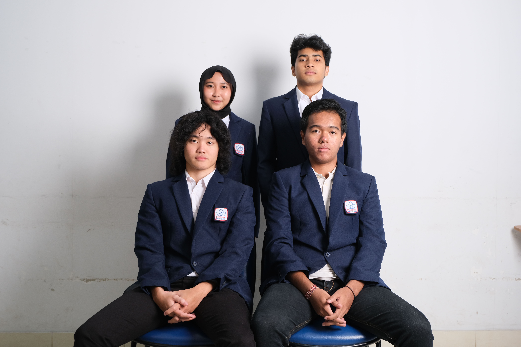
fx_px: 593
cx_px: 260
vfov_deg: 32.6
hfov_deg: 47.4
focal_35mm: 41
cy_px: 174
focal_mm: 27.1
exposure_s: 1/125
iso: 500
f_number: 4.4
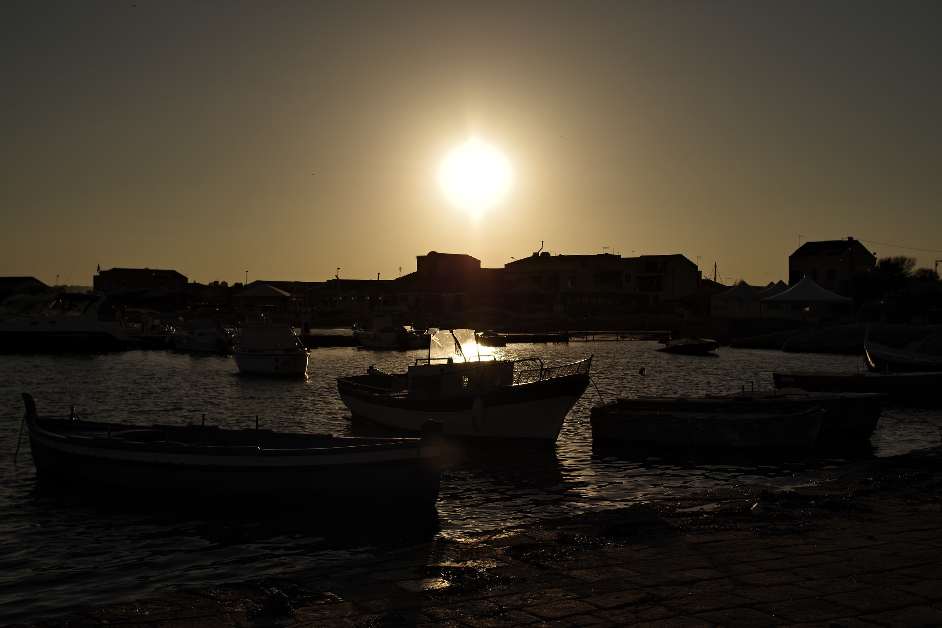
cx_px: 471
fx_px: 1099
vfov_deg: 31.9
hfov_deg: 46.4
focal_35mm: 42
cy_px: 314
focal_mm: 28
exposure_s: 1/4000
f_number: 4.5
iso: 100
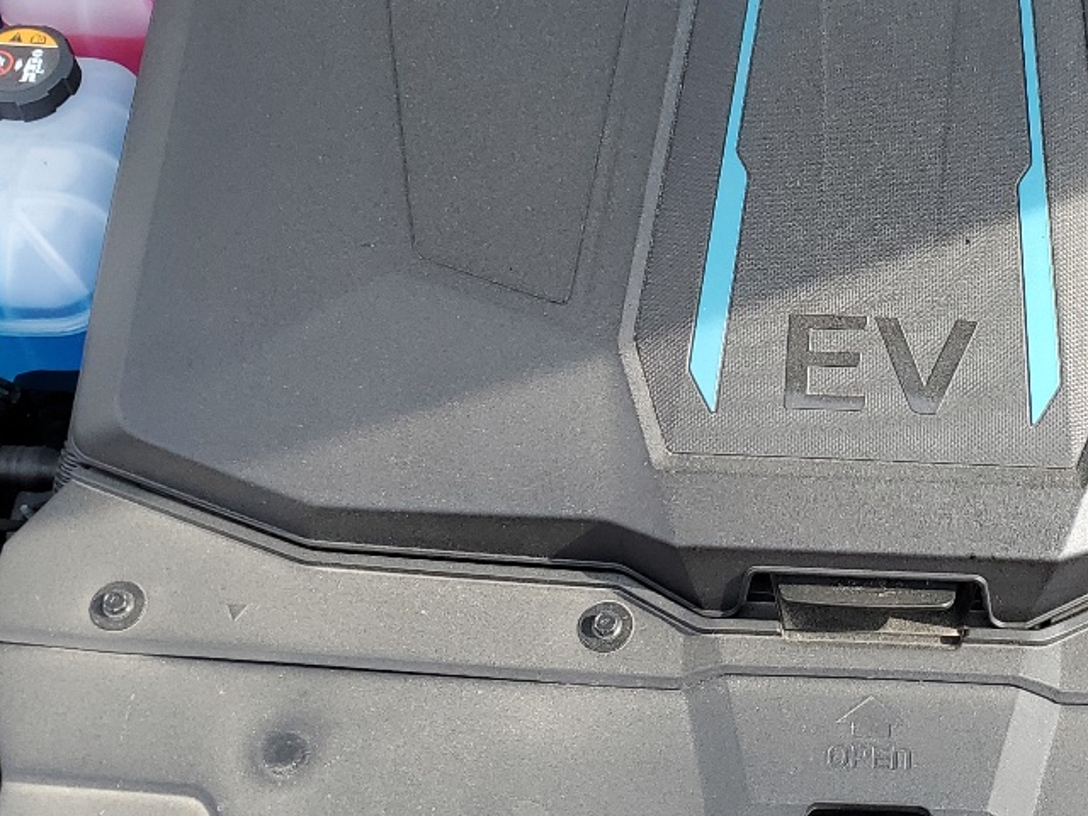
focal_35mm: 65
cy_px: 320
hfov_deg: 29.2
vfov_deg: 22.5
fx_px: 2043
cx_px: 862
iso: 50
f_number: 1.5
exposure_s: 1/667
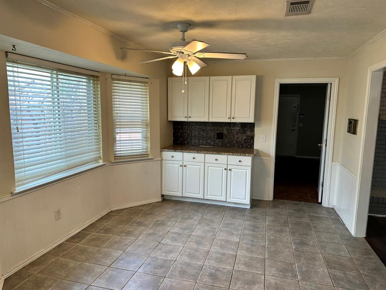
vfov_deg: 56.8
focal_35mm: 24
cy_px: 145
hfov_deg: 71.6
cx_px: 193
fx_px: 268
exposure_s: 1/120
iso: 100
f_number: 1.78
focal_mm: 6.86
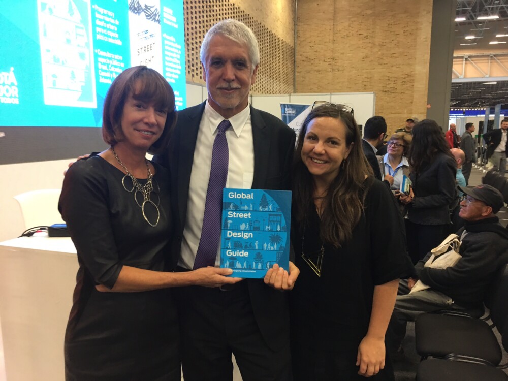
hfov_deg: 61.7
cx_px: 254
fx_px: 426
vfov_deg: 48.2
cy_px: 190
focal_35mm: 29
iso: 50
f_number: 2.2
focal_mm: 4.15
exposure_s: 1/15
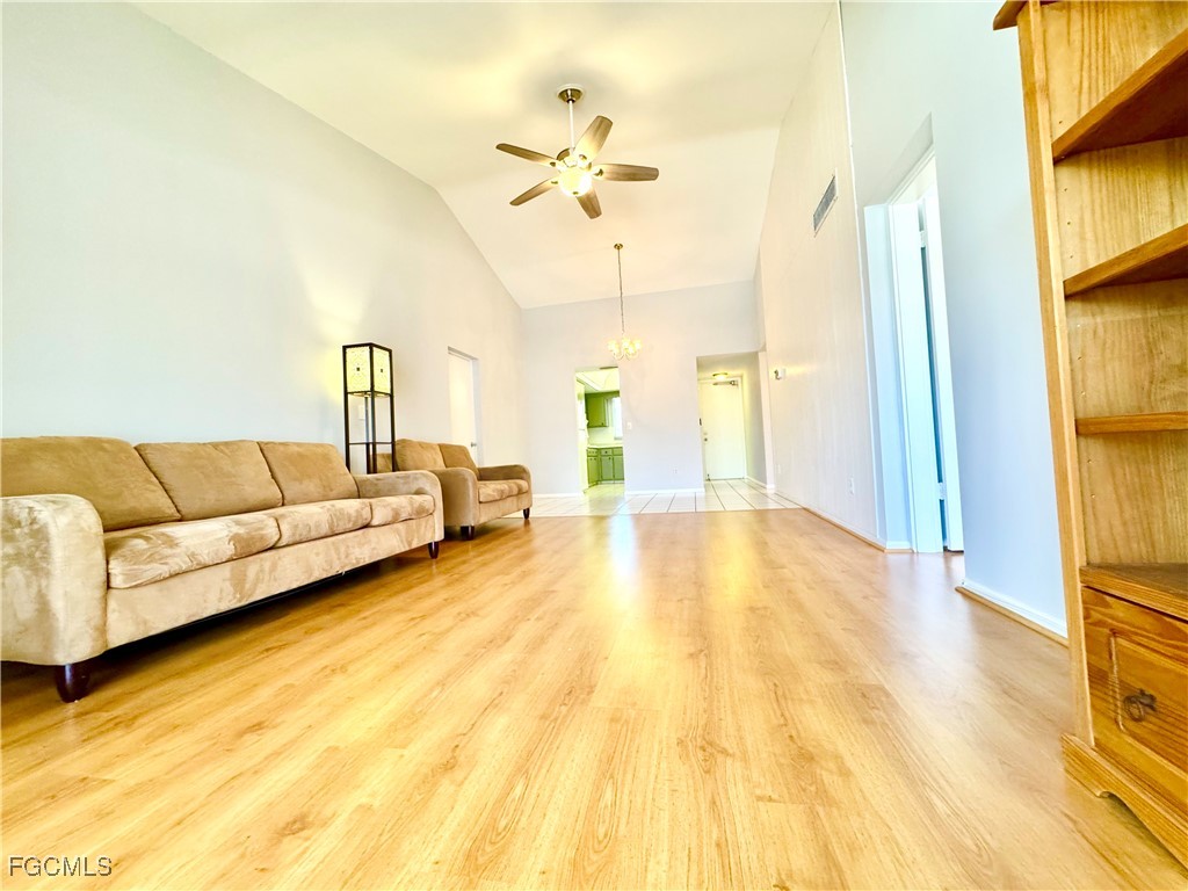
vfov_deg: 85.7
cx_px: 594
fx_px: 480
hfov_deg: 102.1
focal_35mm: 14
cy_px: 446
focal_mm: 2.22
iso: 250
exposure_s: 1/120
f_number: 2.2
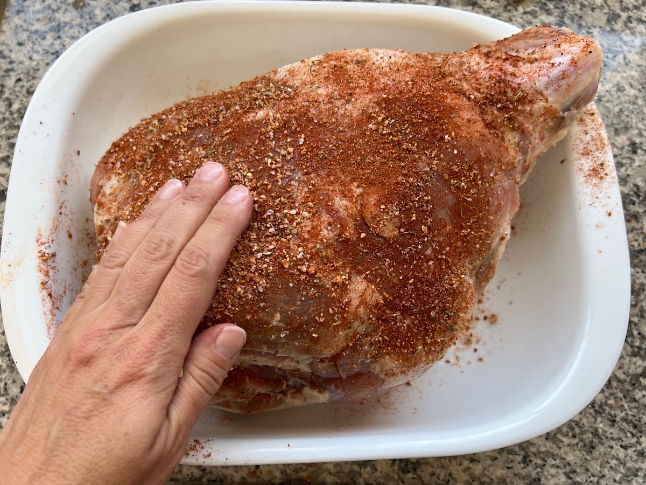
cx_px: 323
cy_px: 242
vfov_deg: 53.1
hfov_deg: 67.3
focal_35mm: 26
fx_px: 485
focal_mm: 5.7
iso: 64
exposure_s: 1/121
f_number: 1.5
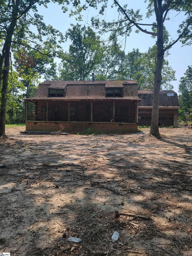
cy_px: 128
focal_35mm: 24
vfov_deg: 71.6
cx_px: 96
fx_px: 177
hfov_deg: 56.8
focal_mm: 6.7
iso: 16
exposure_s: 1/692
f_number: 1.8
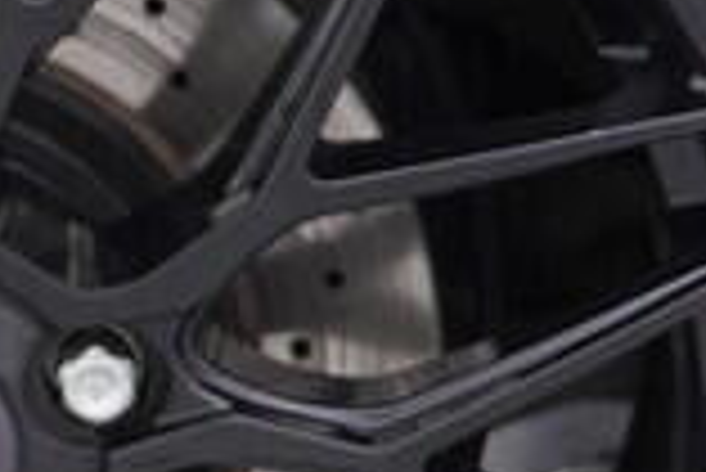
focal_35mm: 235
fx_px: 4613
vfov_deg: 5.9
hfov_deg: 8.6
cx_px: -157
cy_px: 348
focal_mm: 24
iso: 125
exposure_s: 1/50
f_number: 3.2
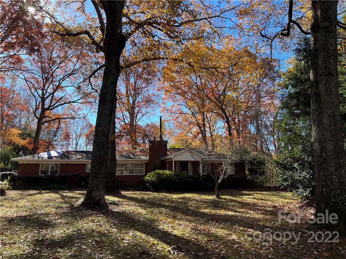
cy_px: 130
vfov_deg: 53.1
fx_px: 260
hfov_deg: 67.3
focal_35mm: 26
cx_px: 173
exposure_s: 1/1029
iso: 50
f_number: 1.5
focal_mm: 5.7
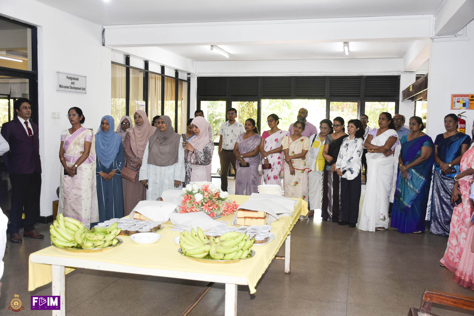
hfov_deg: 55.1
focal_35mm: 34
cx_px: 237
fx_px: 454
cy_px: 158
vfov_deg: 38.4
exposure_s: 1/60
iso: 400
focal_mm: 23
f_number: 3.8
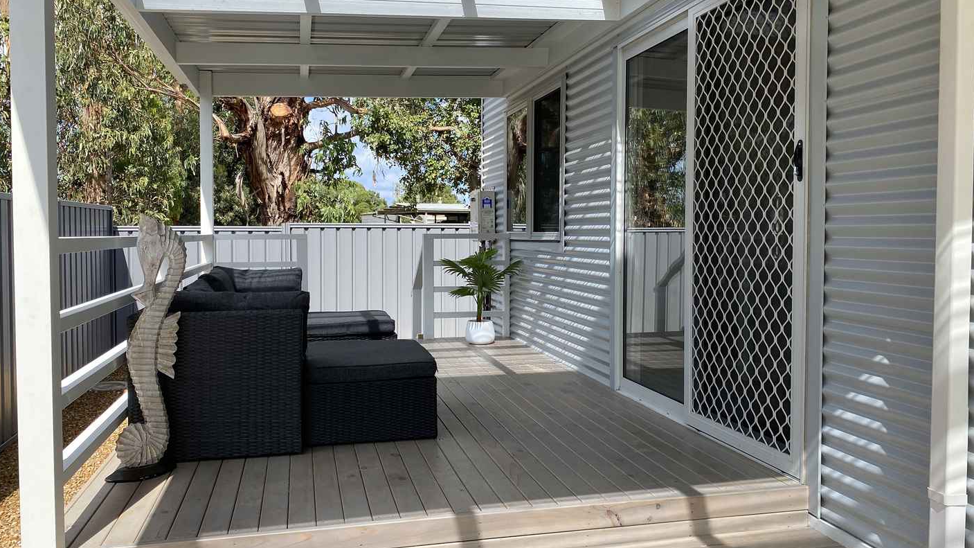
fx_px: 749
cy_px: 261
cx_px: 478
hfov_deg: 66.1
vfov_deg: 40.2
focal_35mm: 29
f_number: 1.8
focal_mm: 4.25
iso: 32
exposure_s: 1/981
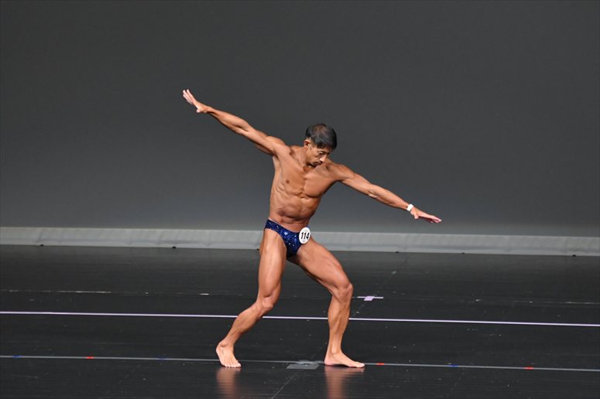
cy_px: 200
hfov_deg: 7.2
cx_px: 300
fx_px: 4748
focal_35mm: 285
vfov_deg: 4.8
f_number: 5.6
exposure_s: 1/400
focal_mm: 190
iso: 4000
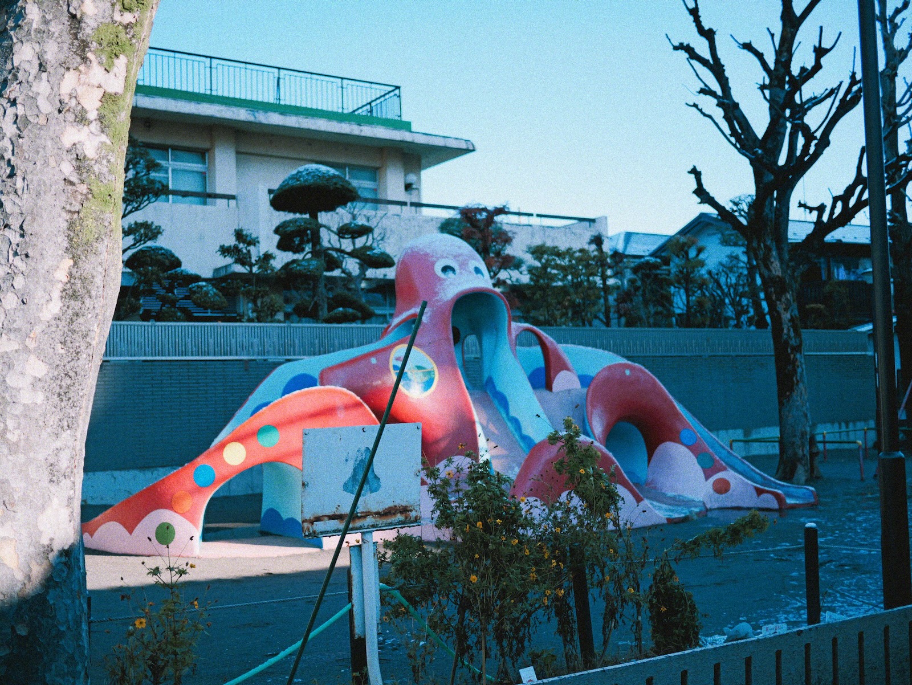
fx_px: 1054
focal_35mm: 40
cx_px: 456
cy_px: 342
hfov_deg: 46.8
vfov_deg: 36.0
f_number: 1.7
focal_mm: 20
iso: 100
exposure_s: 1/1600
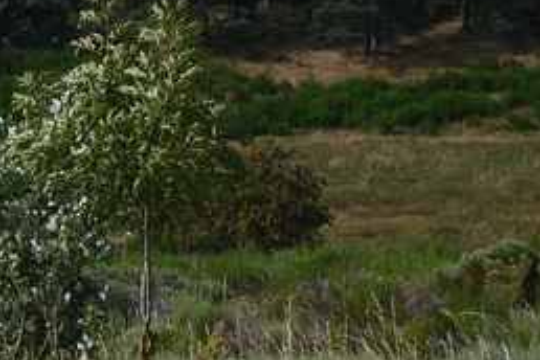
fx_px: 6764
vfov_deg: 3.0
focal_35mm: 451
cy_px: -420
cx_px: -153
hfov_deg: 4.6
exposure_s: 1/500
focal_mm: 43
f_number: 10
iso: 200
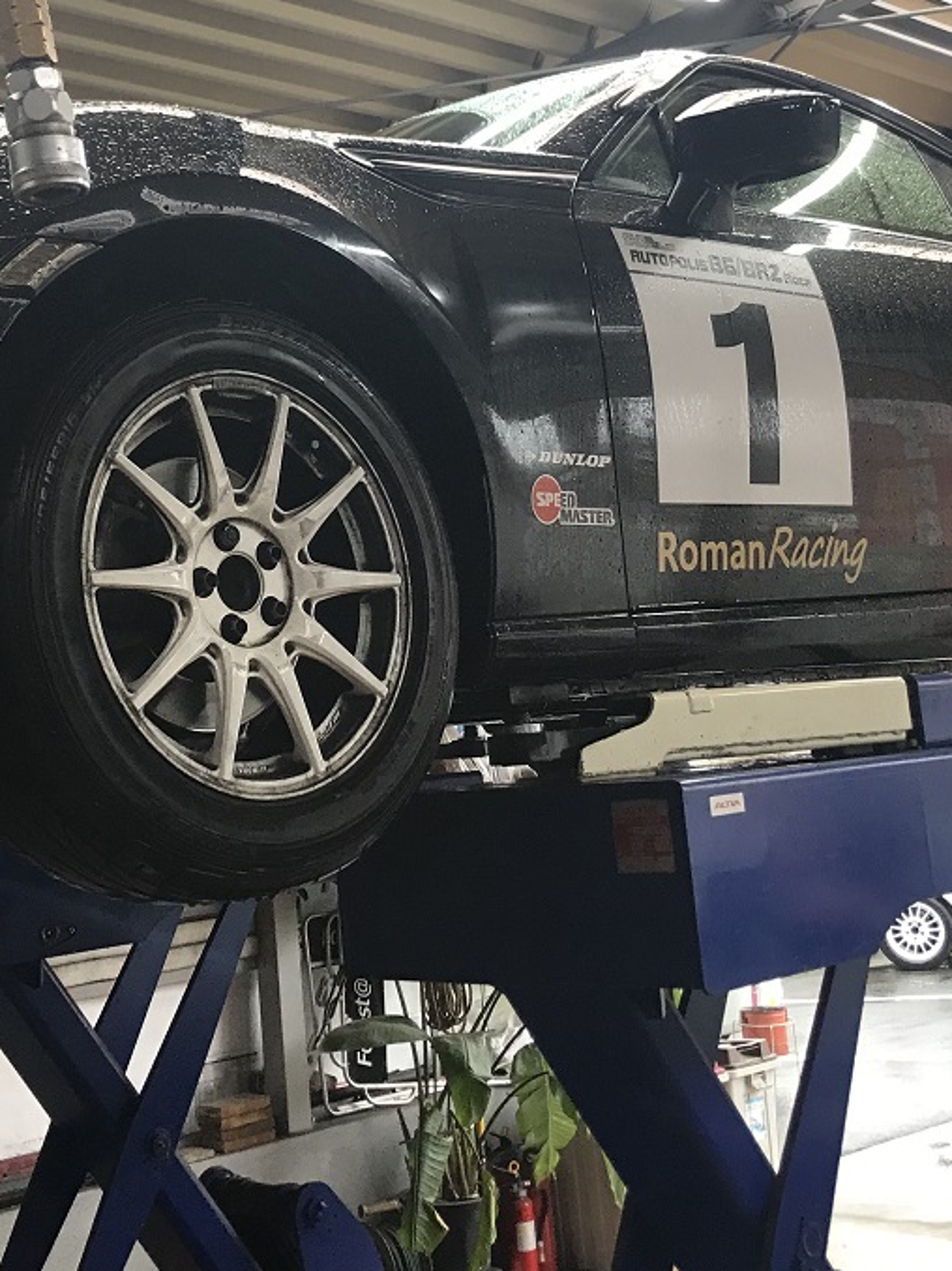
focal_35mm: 50
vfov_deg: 37.8
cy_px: 427
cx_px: 337
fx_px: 1835
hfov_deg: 28.9
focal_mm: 3.99
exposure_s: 1/40
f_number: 1.8
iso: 25
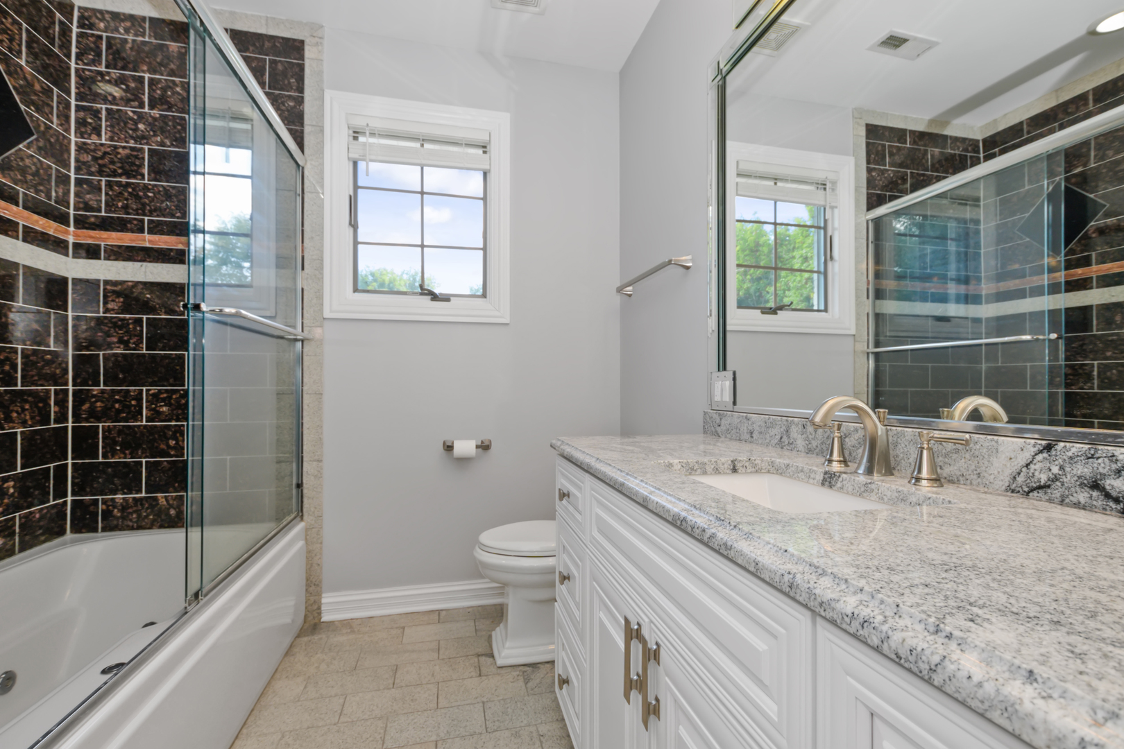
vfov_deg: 77.3
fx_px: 468
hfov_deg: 100.4
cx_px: 562
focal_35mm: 15
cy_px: 374
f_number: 7.1
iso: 250
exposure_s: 1/30
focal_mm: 10
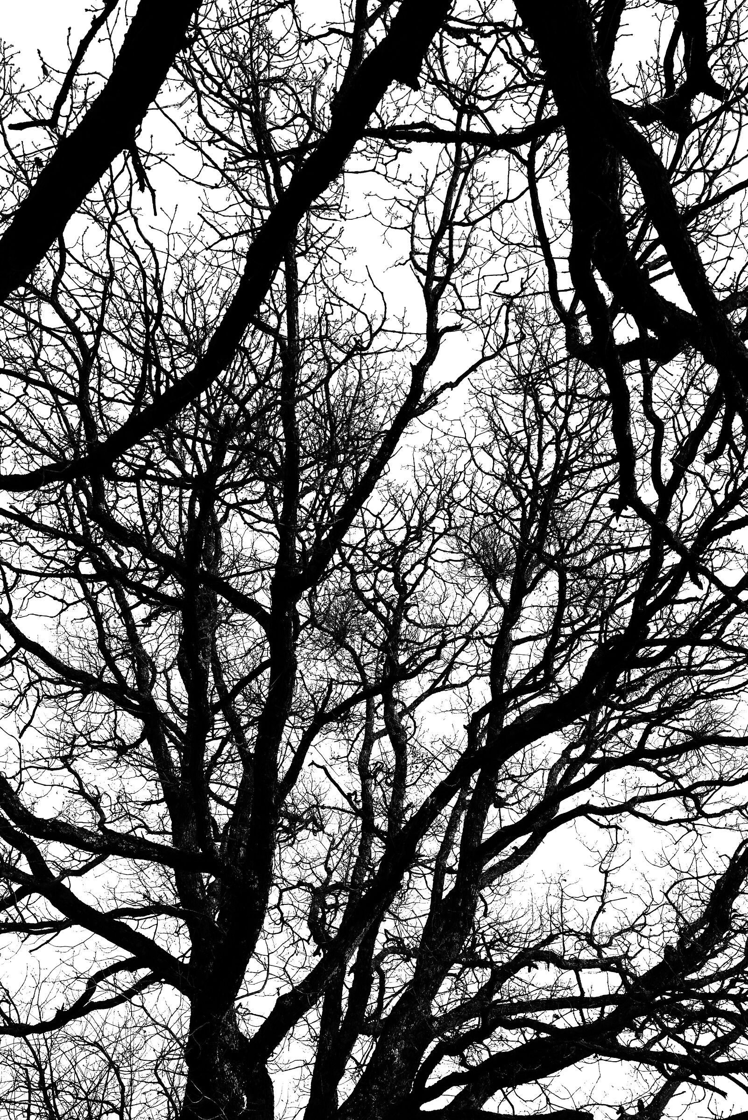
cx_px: 374
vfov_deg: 57.2
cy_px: 560
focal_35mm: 33
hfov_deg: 40.0
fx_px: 1028
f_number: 8
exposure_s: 1/160
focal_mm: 33
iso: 200
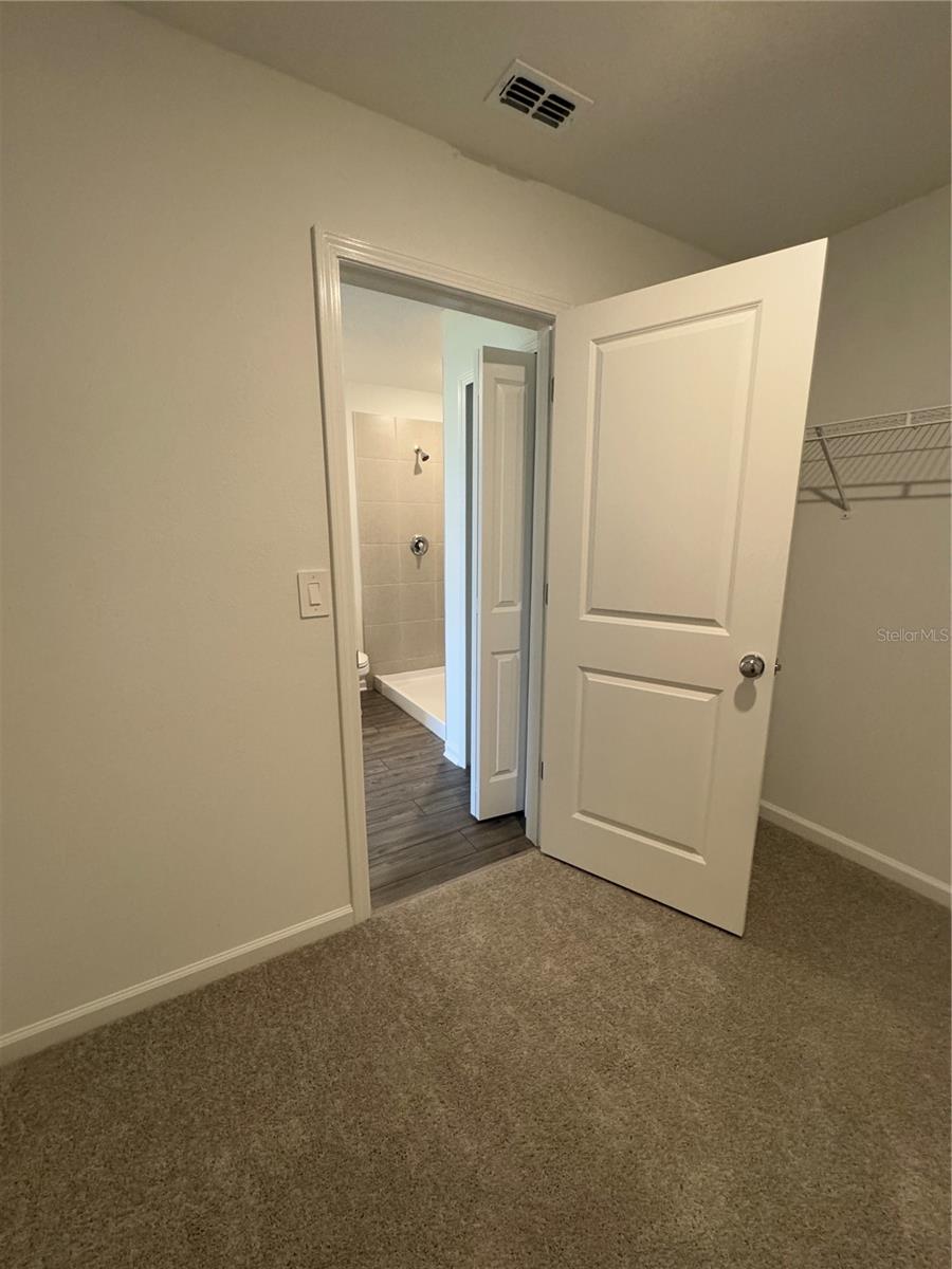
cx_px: 476
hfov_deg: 85.7
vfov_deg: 102.1
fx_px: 513
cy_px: 634
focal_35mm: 14
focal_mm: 2.22
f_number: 2.2
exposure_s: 1/120
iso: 320
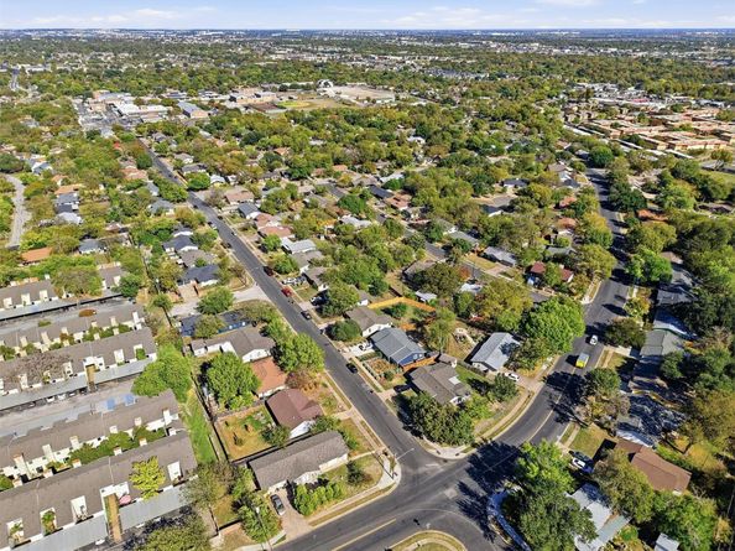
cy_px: 276
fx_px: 509
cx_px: 368
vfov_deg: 56.8
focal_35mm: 24
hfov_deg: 71.6
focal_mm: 8.7
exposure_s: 1/400
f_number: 1.8
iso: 130
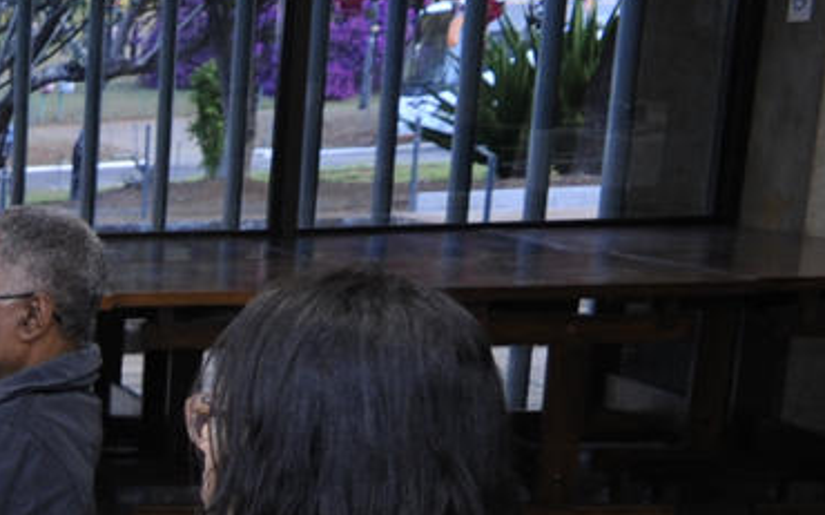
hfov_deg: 13.1
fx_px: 2675
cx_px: -1173
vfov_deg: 10.6
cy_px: 788
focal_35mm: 119
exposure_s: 1/80
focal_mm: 24
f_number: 5.6
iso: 800
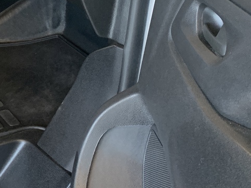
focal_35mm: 78
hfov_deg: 22.4
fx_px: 566
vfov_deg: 18.0
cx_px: -76
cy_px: -31
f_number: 1.8
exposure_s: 1/60
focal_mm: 4.25
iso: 125
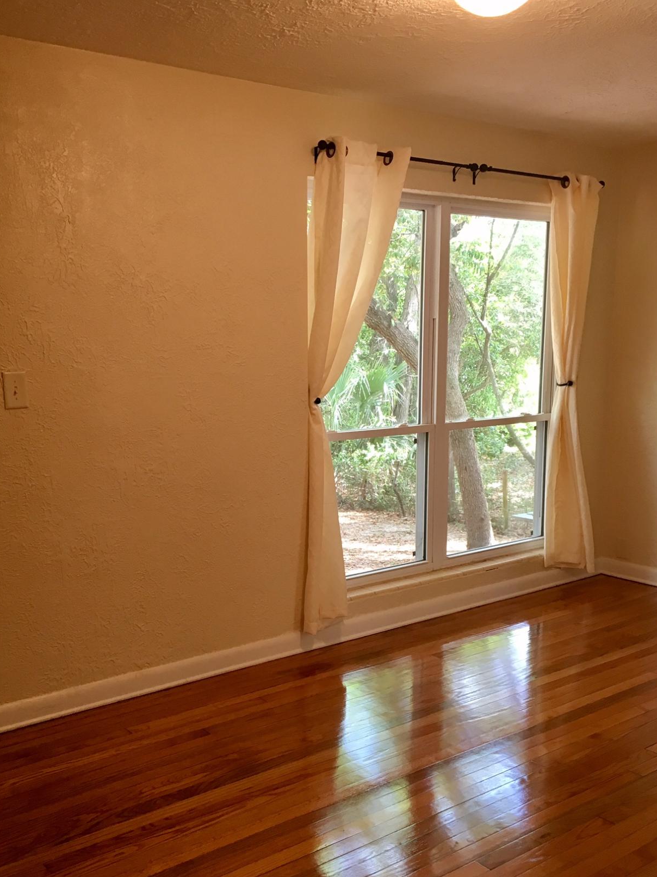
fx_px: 911
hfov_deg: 39.5
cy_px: 498
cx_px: 271
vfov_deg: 51.2
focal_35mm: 36
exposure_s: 1/30
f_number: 2.2
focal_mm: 4.15
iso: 64
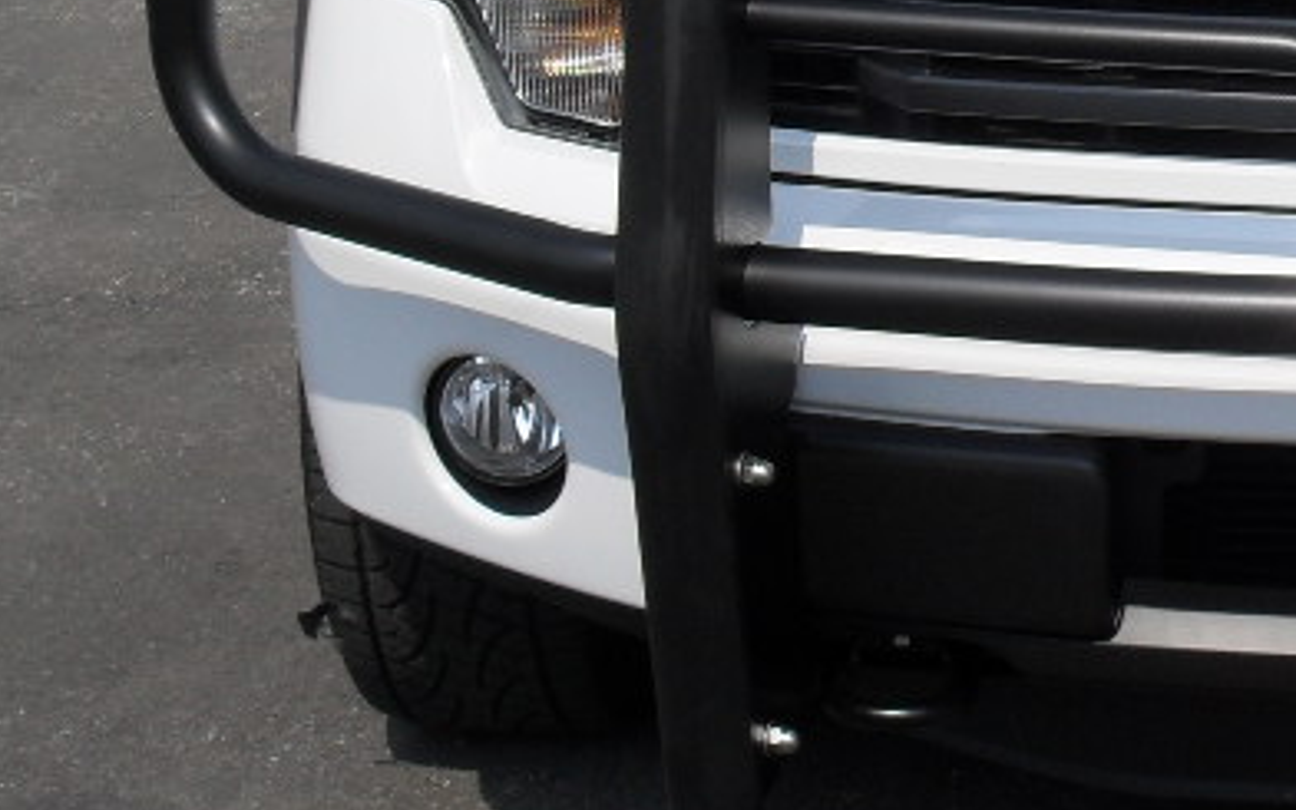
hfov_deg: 20.5
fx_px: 3426
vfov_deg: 13.3
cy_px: -26
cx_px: 1402
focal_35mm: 97
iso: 100
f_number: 8.4
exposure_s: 1/350
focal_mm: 6.3
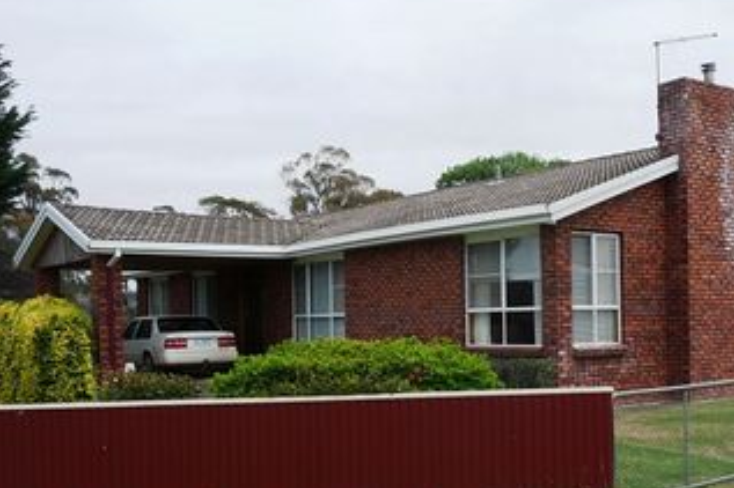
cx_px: 505
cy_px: 327
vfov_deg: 30.9
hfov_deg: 44.6
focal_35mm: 43
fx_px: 876
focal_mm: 4.7
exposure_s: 1/1300
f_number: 3.3
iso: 100
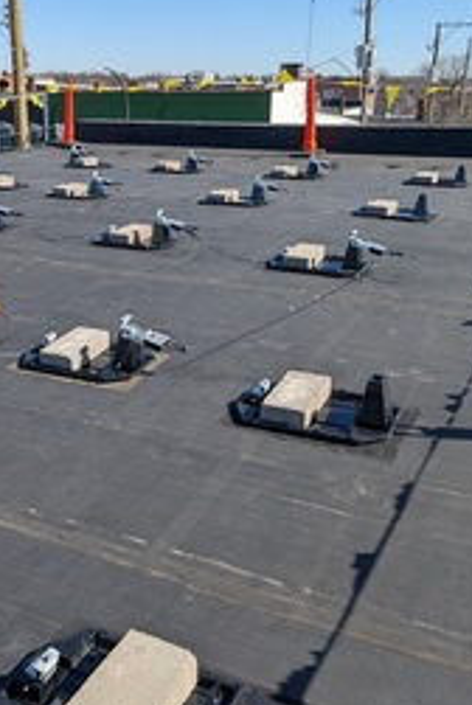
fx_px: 765
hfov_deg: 33.7
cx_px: 125
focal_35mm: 39
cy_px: 348
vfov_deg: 49.5
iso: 59
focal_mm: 4.38
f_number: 1.73
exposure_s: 1/3891
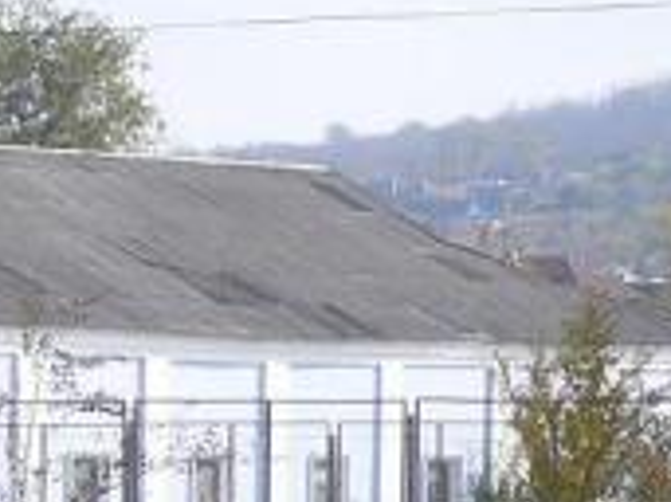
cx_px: -145
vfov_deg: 3.7
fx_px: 7671
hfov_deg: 5.0
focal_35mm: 396
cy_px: 553
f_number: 5.3
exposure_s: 1/320
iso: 100
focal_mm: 15.5
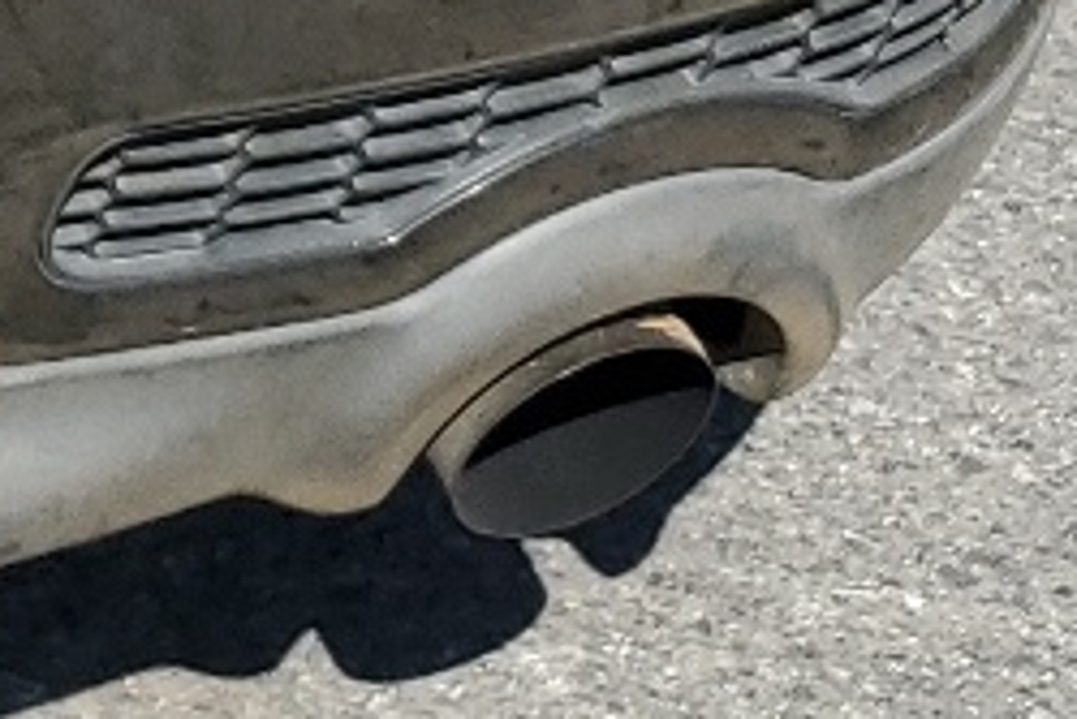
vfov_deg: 7.0
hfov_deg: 10.6
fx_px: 5178
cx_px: -1232
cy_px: -1541
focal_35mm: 173
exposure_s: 1/2500
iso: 50
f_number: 1.5
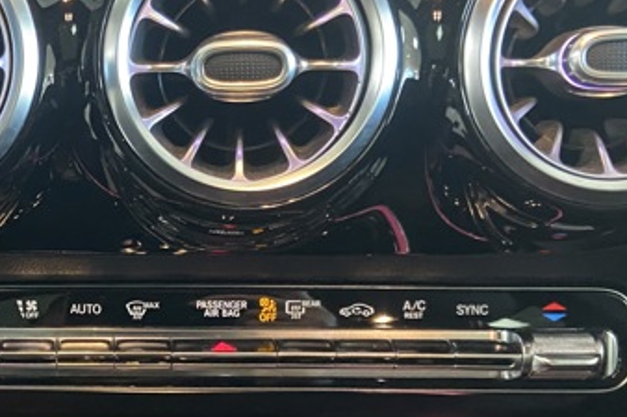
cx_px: 65
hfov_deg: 30.1
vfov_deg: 21.0
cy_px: 313
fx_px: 1114
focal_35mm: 64
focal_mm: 4.25
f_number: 1.8
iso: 500
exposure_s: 1/25
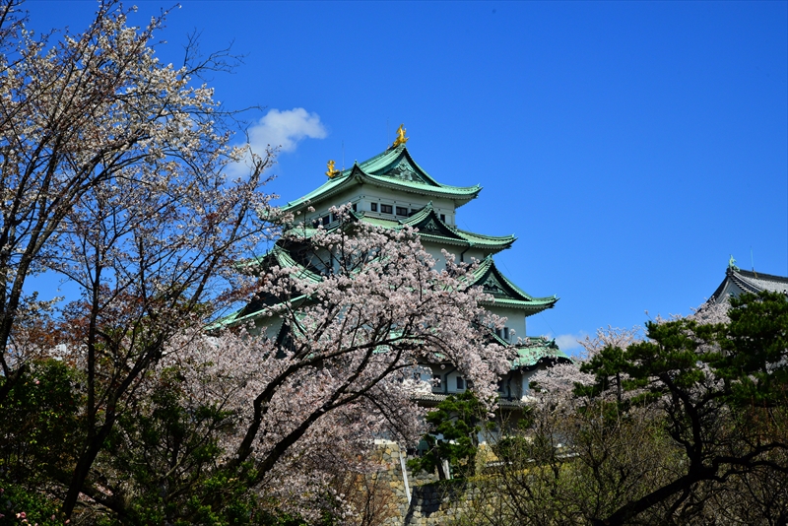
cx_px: 394
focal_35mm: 55
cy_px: 263
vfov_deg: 24.6
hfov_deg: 36.2
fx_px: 1204
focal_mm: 55
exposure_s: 1/640
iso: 400
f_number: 13
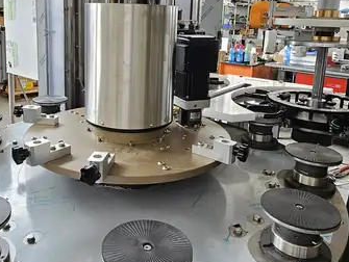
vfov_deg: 44.4
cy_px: 74
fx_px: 313
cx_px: 140
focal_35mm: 31
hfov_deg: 57.8
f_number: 2.2
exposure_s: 1/50
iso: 100
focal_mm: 2.2
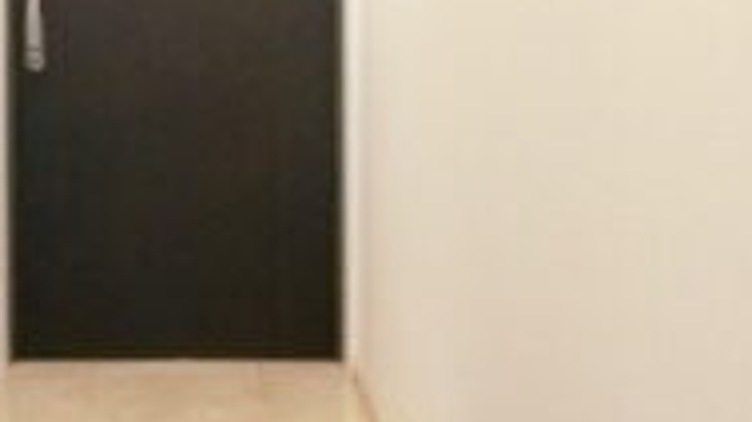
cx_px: 175
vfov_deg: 16.2
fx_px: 1455
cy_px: 2
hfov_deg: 28.5
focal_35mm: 73
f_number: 6.9
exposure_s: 1/13
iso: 1600
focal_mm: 4.06
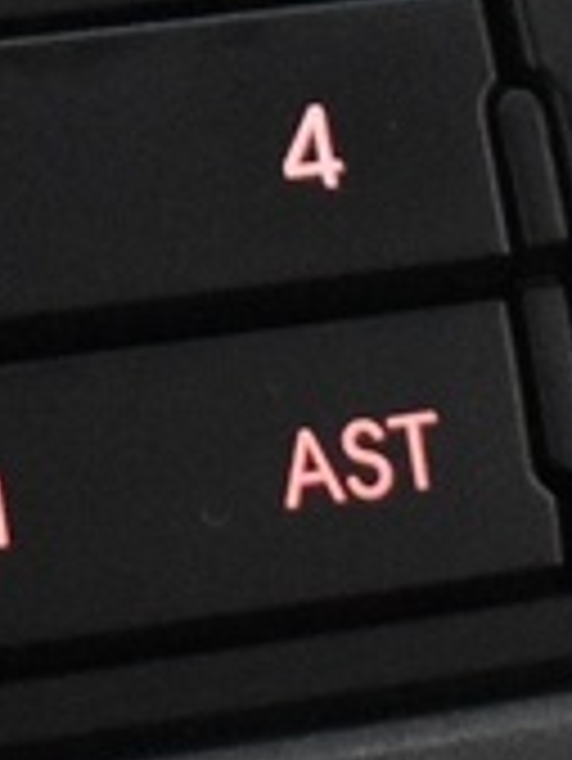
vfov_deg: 5.1
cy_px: -499
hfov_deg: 3.8
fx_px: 8494
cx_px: -473
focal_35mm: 386
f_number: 4.2
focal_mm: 28
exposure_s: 1/40
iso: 3200
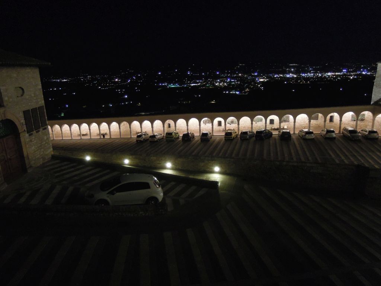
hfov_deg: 71.6
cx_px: 190
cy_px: 143
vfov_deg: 56.8
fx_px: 264
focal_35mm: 24
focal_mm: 4.3
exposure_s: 1/5
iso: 800
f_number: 1.8
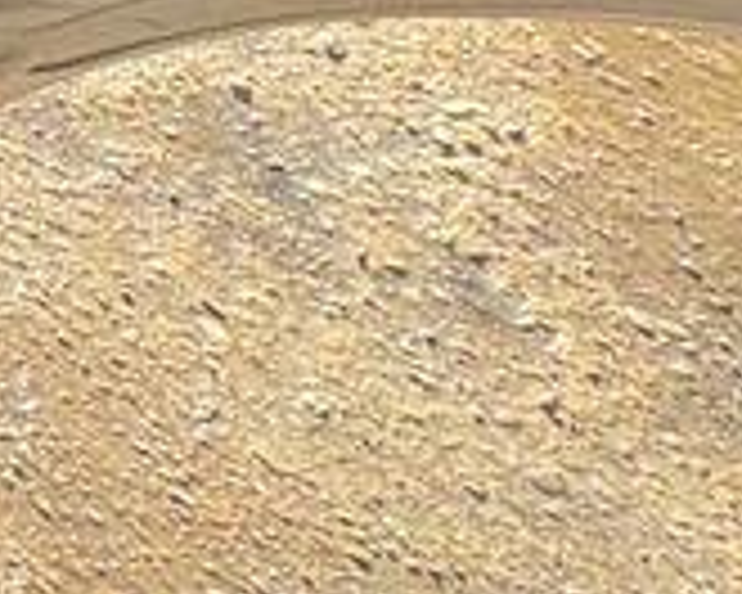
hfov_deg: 14.3
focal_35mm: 74
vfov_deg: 18.3
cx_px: -1124
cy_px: -302
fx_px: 1625
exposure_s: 1/99
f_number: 2.2
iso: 125
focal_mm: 2.22
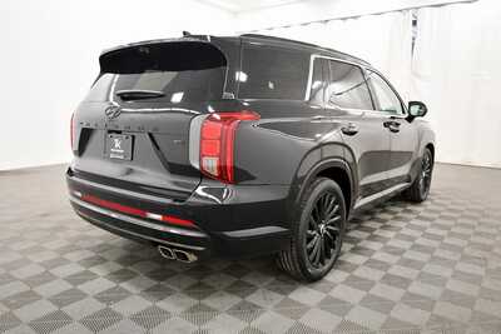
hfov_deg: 67.4
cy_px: 167
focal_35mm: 27
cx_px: 250
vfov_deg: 48.0
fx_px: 376
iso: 2000
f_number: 5.3
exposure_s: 1/125
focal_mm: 18
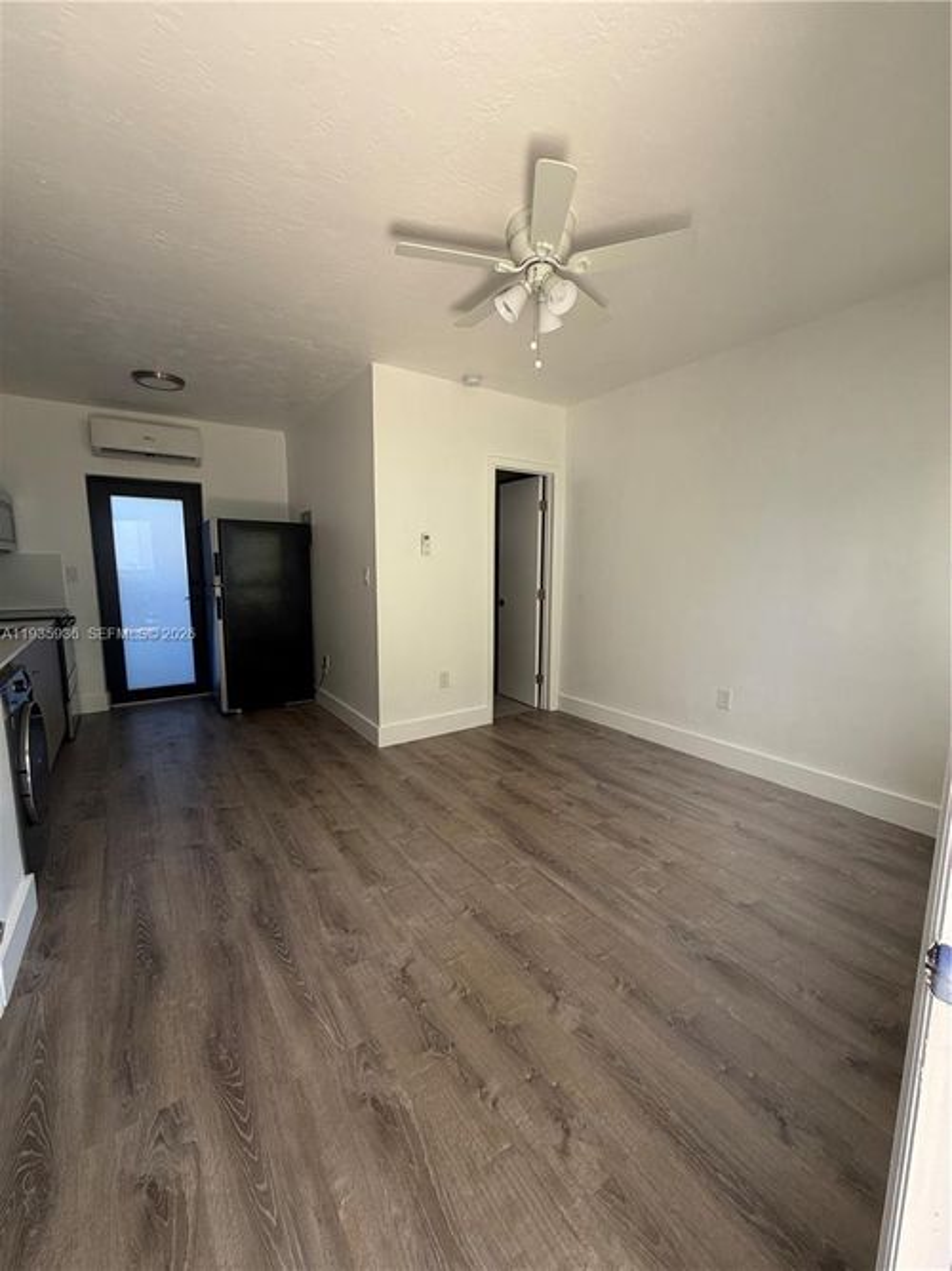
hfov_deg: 85.7
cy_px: 636
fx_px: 514
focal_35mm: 14
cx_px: 476
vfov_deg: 102.1
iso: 160
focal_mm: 2.22
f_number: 2.2
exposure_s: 1/121
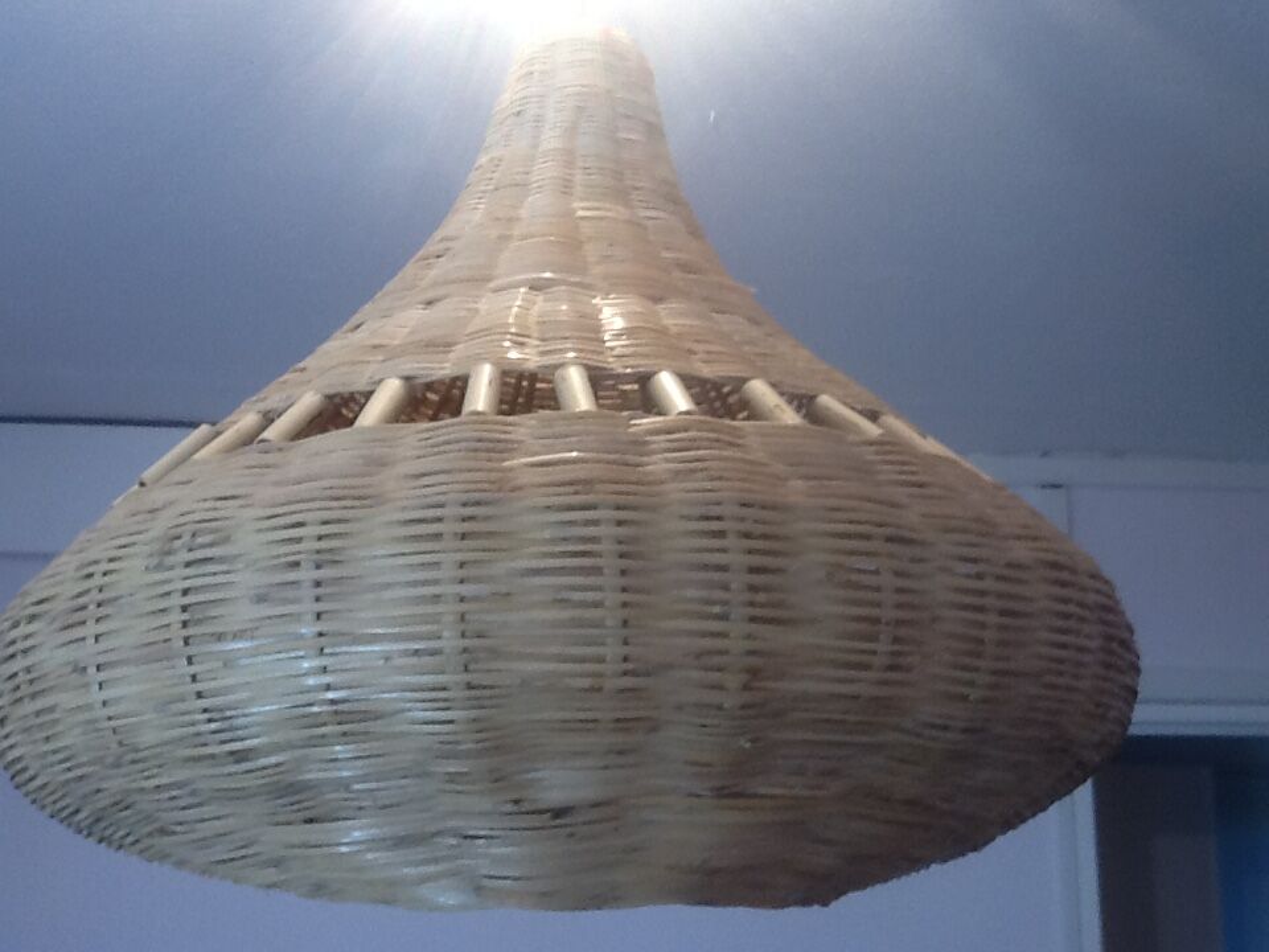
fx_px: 1613
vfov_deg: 32.9
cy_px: 476
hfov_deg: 42.9
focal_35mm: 44
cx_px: 634
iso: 50
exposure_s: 1/40
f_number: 2.4
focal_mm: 2.03
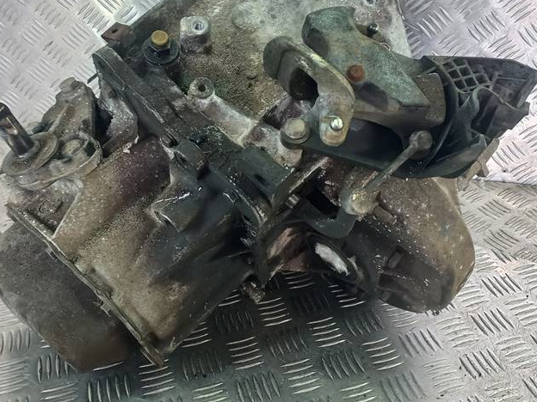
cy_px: 140
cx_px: 272
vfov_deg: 34.9
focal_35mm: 41
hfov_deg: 45.8
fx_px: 636
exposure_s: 1/50
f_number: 1.8
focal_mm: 4.6
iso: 64
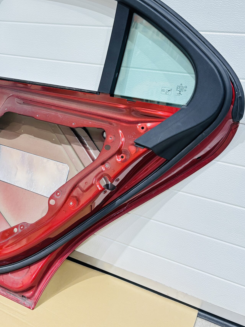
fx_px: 368
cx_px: 74
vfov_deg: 47.4
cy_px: 119
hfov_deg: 36.3
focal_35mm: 39
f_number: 1.6
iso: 250
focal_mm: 5.96
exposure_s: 1/50
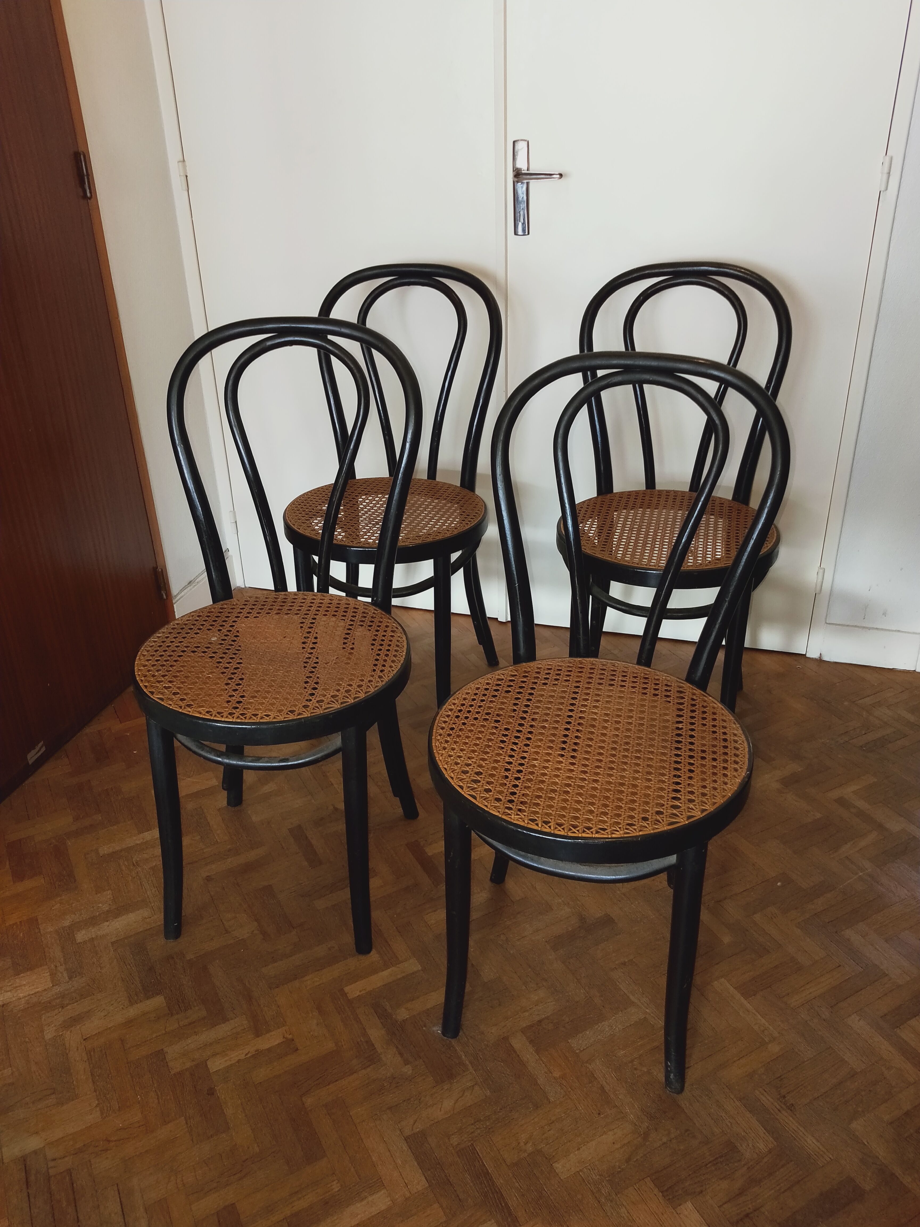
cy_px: 614
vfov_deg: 73.9
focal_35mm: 23
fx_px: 815
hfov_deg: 58.9
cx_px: 460
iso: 127
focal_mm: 3.99
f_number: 1.7
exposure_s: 1/50
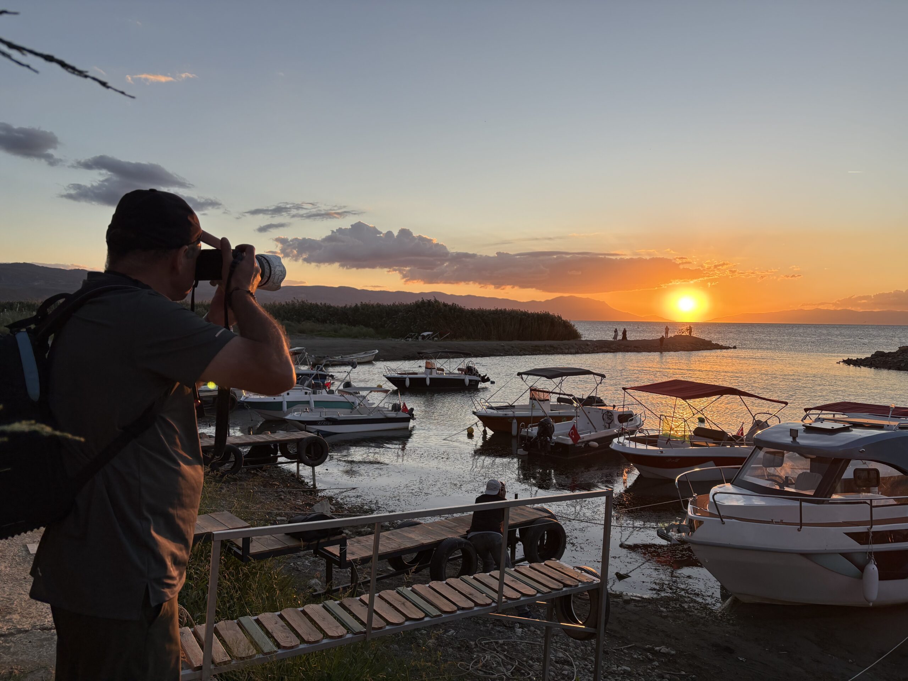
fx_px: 682
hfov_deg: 67.3
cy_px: 340
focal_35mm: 26
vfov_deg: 53.1
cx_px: 454
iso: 50
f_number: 1.6
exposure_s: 1/1032
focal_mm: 5.96
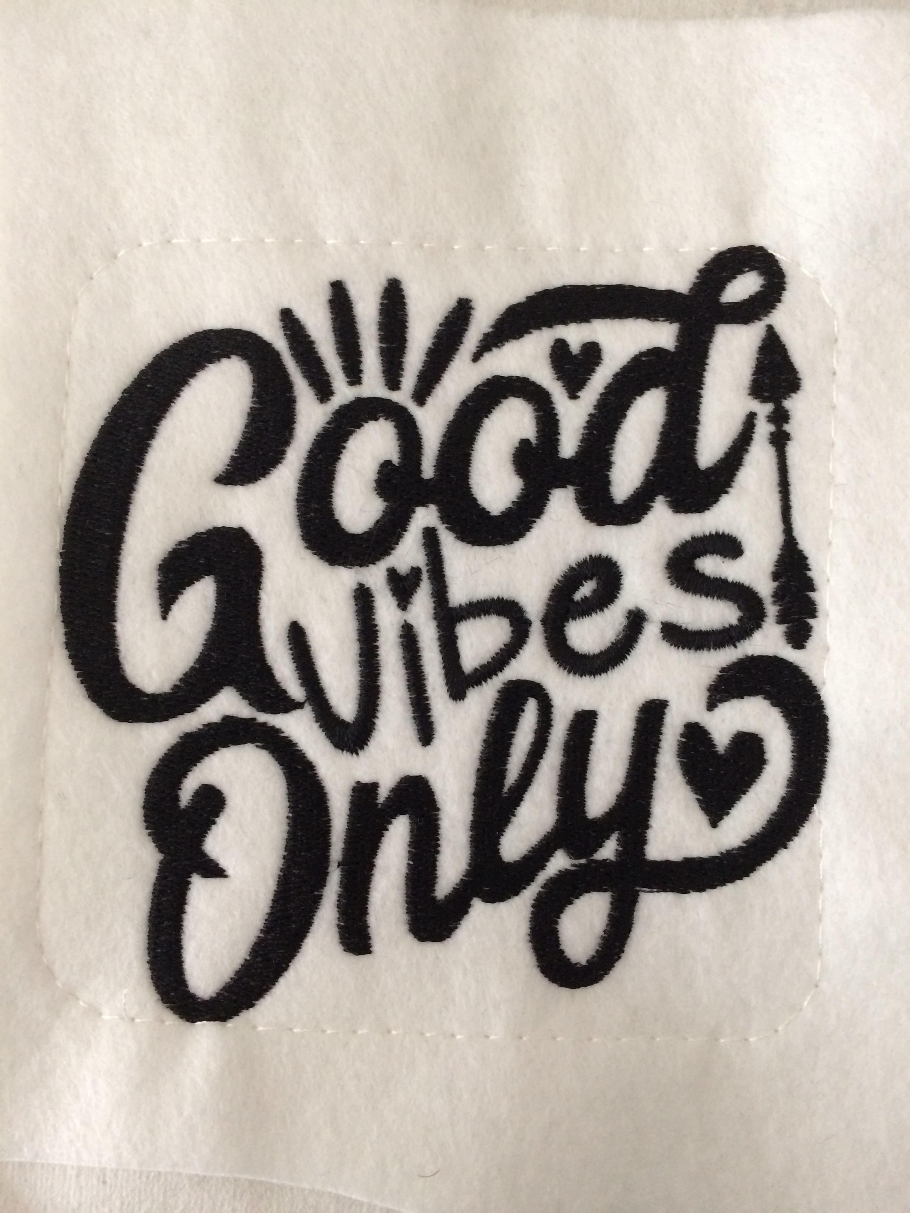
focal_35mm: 29
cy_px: 606
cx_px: 455
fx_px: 1016
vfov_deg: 61.7
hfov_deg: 48.2
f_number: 2.2
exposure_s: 1/33
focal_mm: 4.15
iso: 320
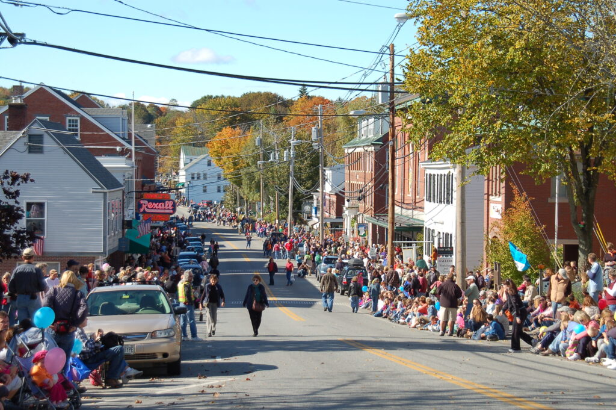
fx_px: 1590
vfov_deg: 14.7
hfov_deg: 21.9
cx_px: 308
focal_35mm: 93
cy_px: 205
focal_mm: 62
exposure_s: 1/500
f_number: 5.6
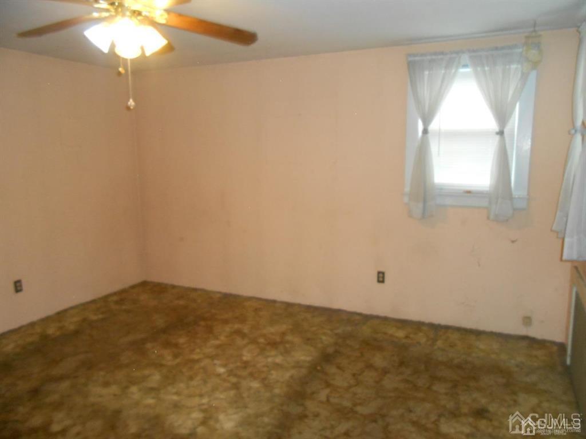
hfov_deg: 67.3
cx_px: 293
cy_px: 220
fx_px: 440
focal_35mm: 26
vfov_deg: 53.1
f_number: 3.5
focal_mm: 4.6
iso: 400
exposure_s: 1/25
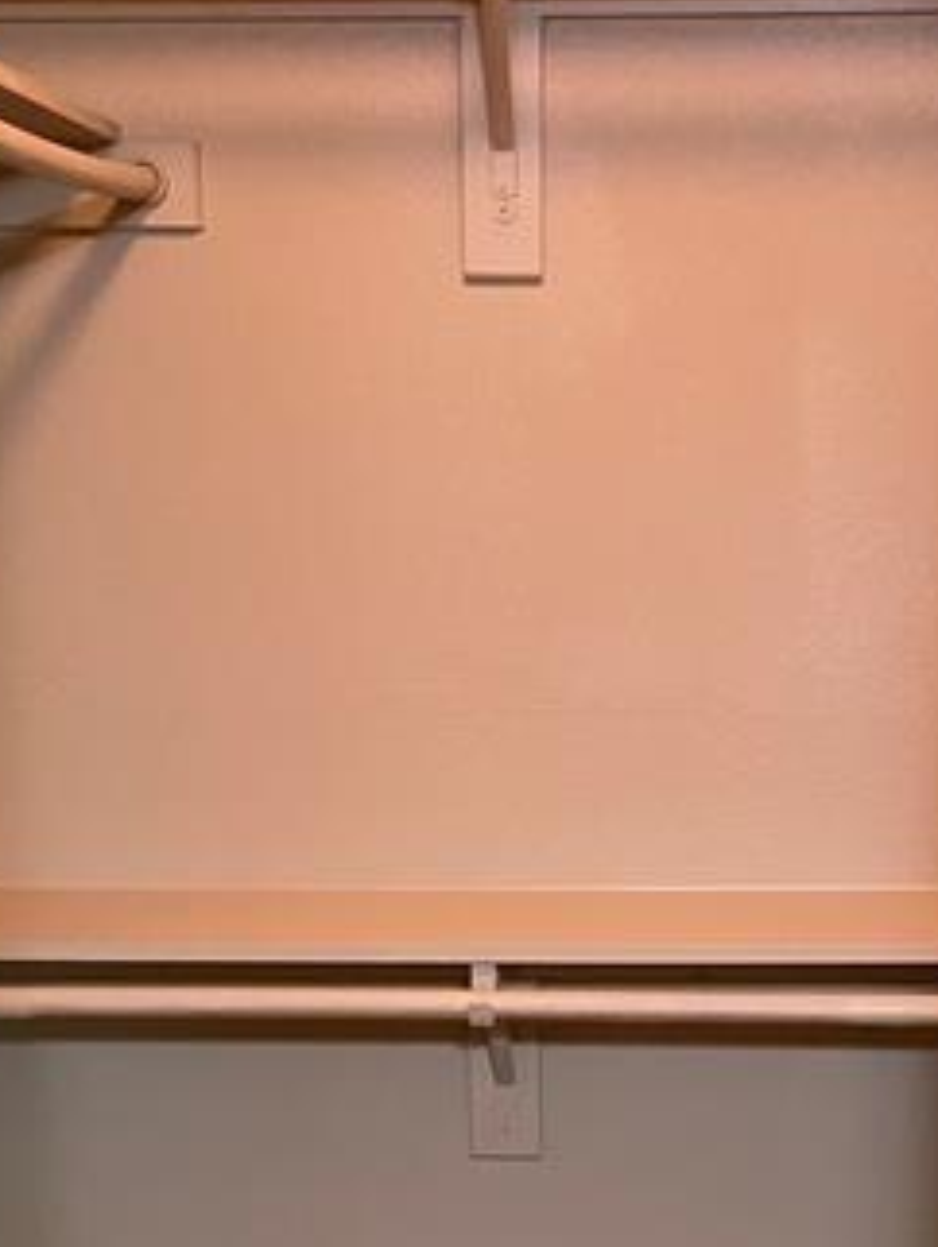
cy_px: 1080
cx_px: 562
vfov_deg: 30.1
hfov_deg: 23.6
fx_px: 2237
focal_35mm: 62
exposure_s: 1/60
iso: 500
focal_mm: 4.2
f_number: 1.6
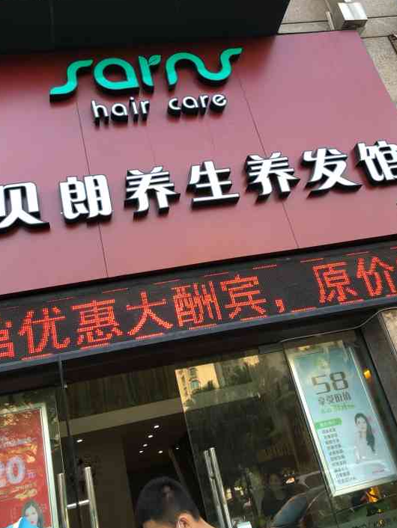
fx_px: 565
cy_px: 200
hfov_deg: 38.5
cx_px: 161
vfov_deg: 49.7
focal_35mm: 37
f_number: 1.8
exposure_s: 1/100
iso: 25
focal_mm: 4
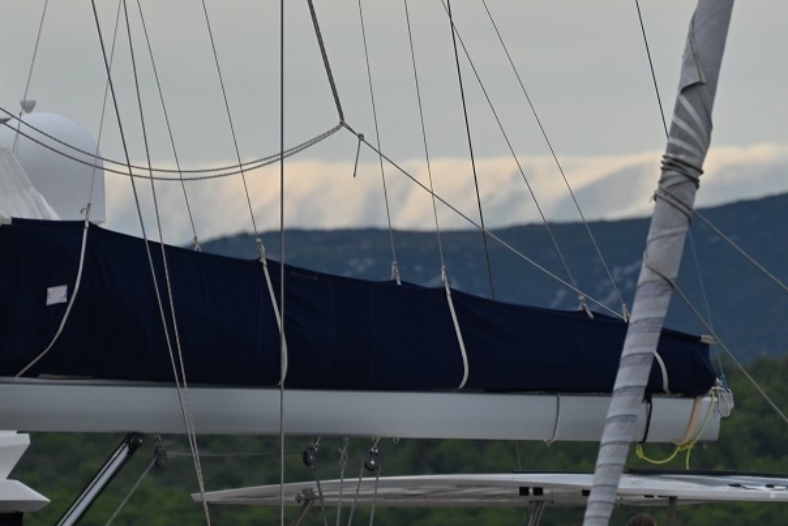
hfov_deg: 2.8
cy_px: 173
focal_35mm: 745
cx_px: 595
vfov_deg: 1.8
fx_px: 16310
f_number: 5.6
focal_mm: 300
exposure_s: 1/500
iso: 250
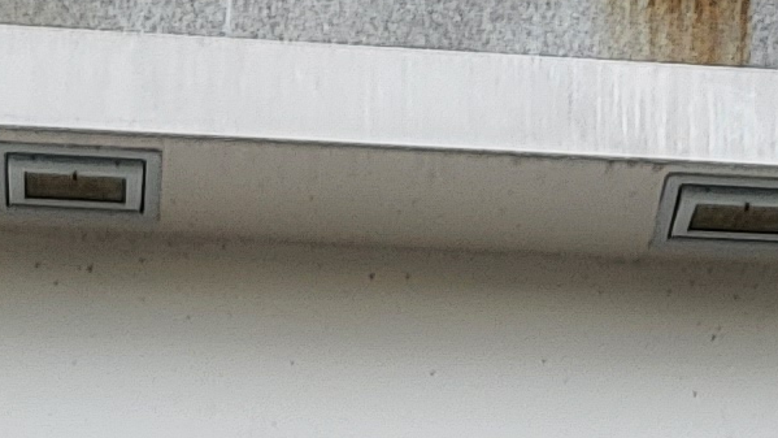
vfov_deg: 5.5
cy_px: 1848
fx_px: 3899
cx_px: 401
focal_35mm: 189
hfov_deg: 11.4
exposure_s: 1/140
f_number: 1.8
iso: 50
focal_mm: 4.25
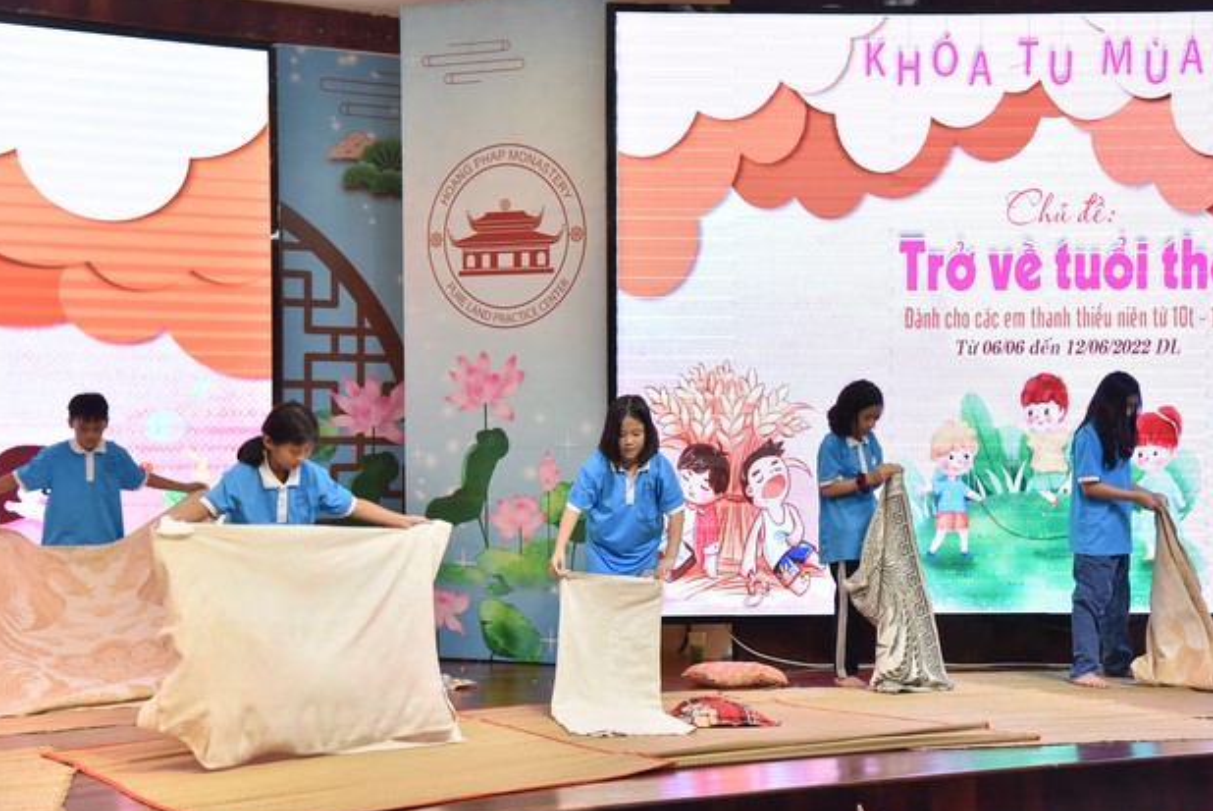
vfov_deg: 22.3
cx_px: 628
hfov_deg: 32.9
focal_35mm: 61
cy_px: 414
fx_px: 2057
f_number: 5.6
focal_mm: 58
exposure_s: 1/160
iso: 3200
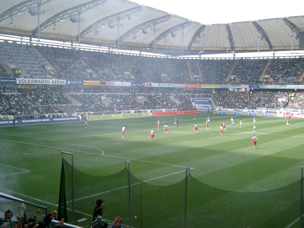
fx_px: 395
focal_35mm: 45
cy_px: 120
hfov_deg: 42.0
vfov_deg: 32.2
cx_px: 176
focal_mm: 7.6
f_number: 2.6
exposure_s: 1/640
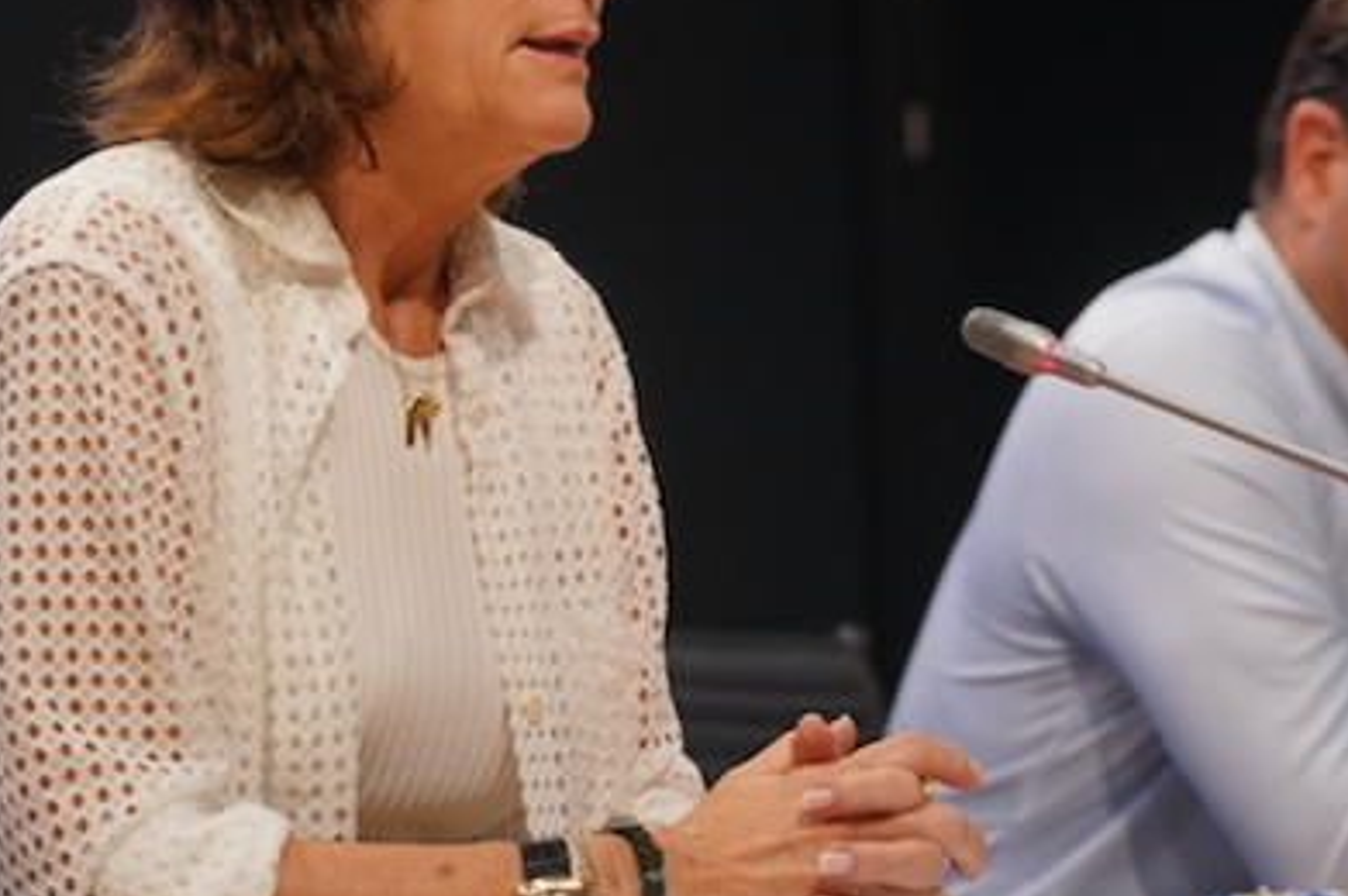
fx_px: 5836
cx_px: 896
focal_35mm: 156
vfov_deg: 8.8
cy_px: 202
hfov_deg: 13.2
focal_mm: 84
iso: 1000
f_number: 4
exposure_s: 1/400
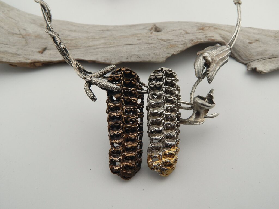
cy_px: 104
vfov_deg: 40.7
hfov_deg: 52.6
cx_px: 140
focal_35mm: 35
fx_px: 282
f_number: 3.3
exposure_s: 1/640
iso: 125
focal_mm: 6.1
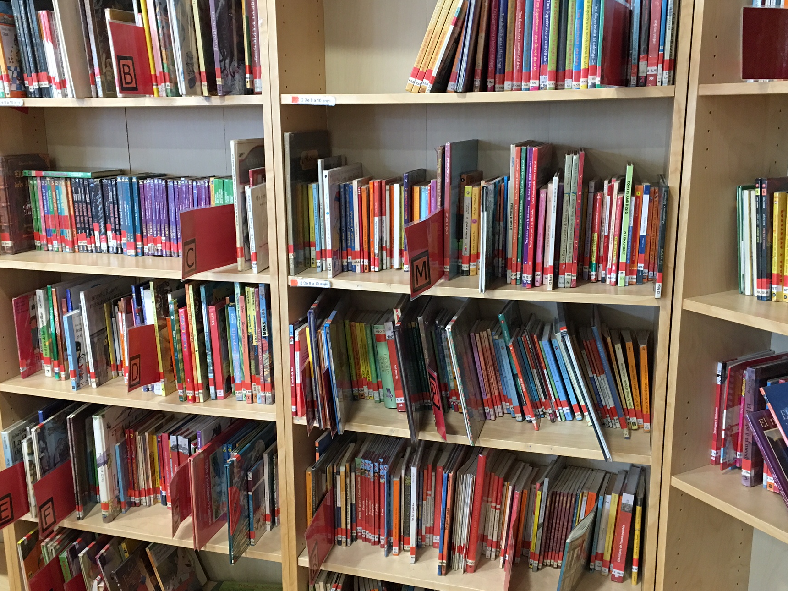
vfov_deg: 41.8
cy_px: 286
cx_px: 385
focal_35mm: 34
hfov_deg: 54.0
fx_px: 774
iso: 80
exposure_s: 1/17
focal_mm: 4.15
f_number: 2.2
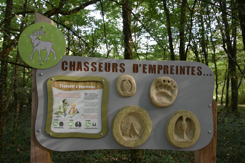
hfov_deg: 57.2
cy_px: 82
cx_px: 122
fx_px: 225
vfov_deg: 40.0
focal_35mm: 33
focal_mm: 22
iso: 500
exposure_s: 1/60
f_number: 4
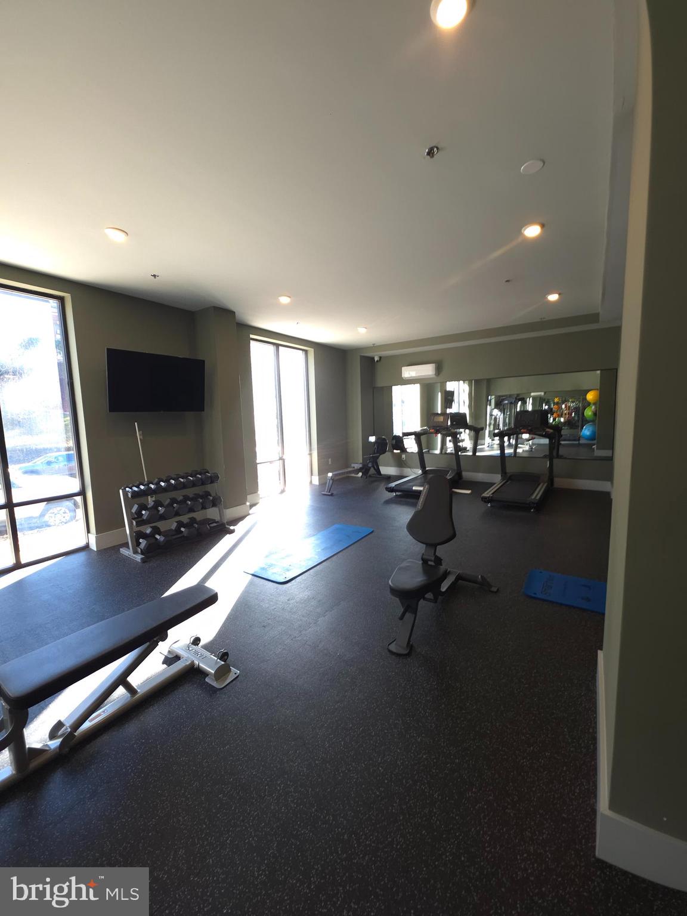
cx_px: 344
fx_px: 344
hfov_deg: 89.9
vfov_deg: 106.2
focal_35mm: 13
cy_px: 458
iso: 50
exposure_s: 1/30
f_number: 1.9
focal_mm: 2.2
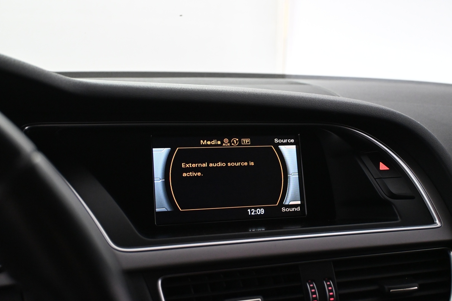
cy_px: 150
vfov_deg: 31.9
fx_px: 527
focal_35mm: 42
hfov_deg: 46.4
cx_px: 226
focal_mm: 28
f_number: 4.5
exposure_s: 1/60
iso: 3600
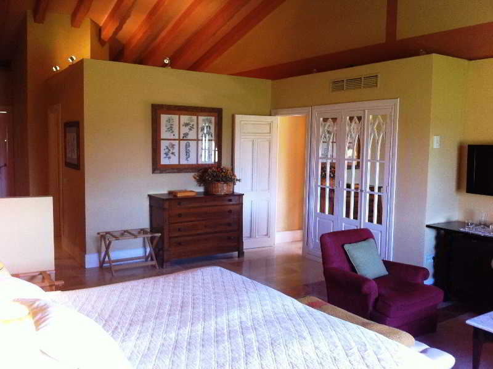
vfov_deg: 40.6
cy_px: 184
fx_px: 498
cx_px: 246
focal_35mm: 35
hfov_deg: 52.7
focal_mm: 3.85
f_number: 2.8
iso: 125
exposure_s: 1/15
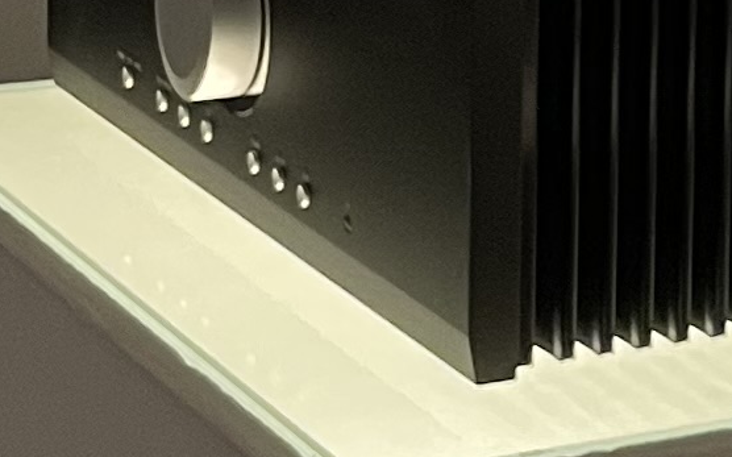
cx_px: 1488
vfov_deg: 6.4
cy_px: -386
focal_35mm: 200
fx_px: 3988
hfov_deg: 9.7
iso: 160
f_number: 1.6
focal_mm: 4.2
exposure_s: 1/50
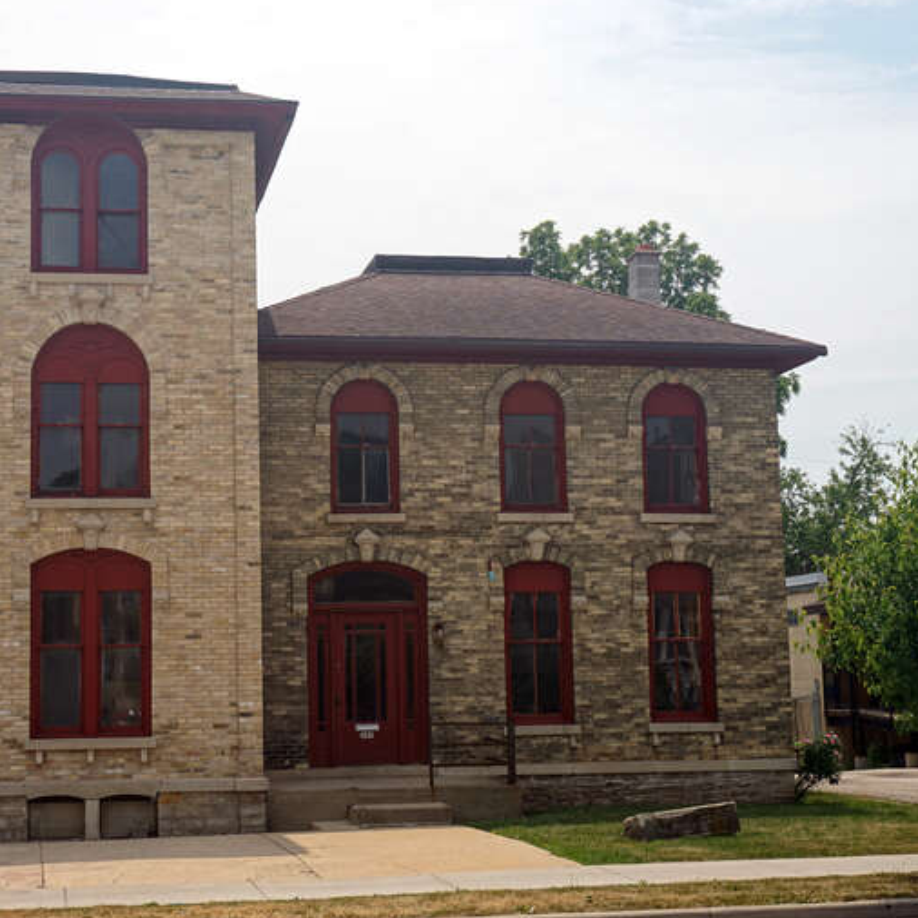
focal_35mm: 58
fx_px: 1740
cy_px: 455
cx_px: 345
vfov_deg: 29.6
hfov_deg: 29.4
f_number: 9
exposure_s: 1/250
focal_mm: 30
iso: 100
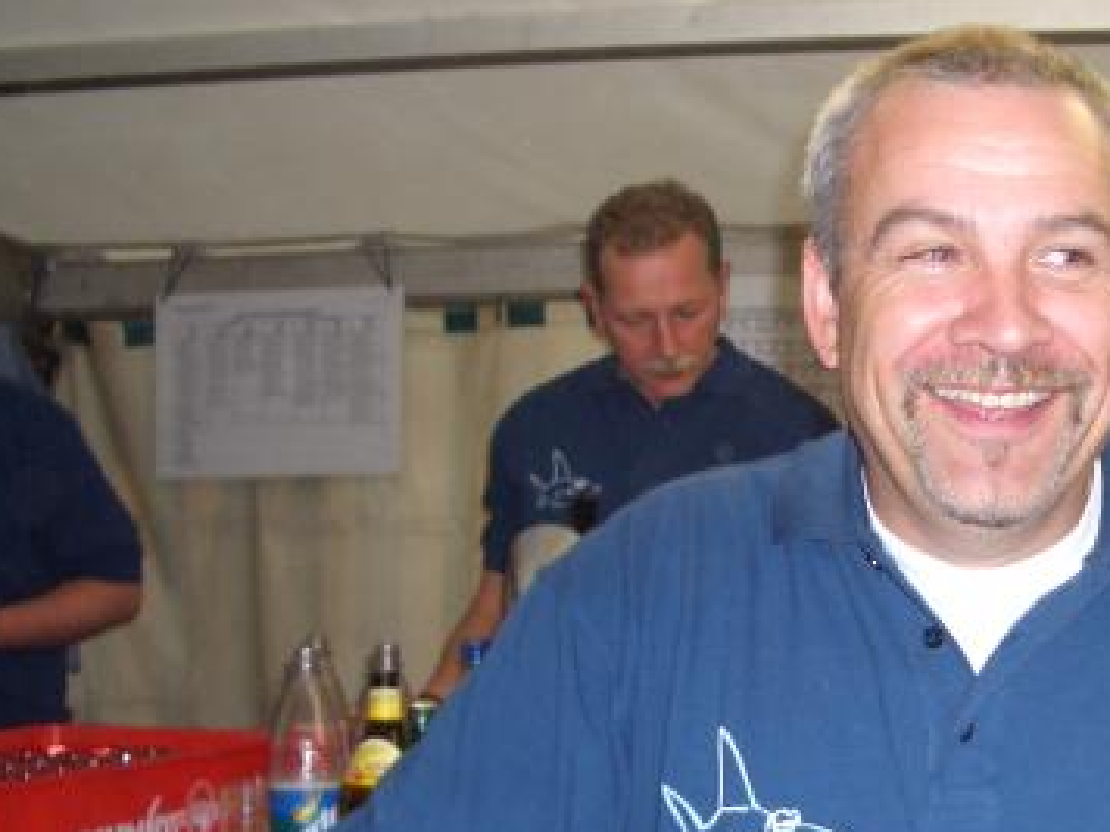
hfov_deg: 29.8
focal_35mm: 63
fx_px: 2020
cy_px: 570
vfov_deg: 23.2
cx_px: 929
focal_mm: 5.8
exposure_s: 1/60
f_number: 2.6
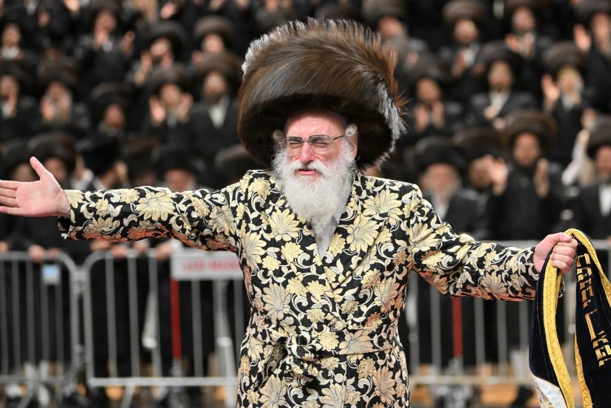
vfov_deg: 12.5
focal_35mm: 110
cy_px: 204
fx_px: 1867
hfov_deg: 18.6
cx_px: 306
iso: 1000
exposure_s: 1/200
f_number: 2.8
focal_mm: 110
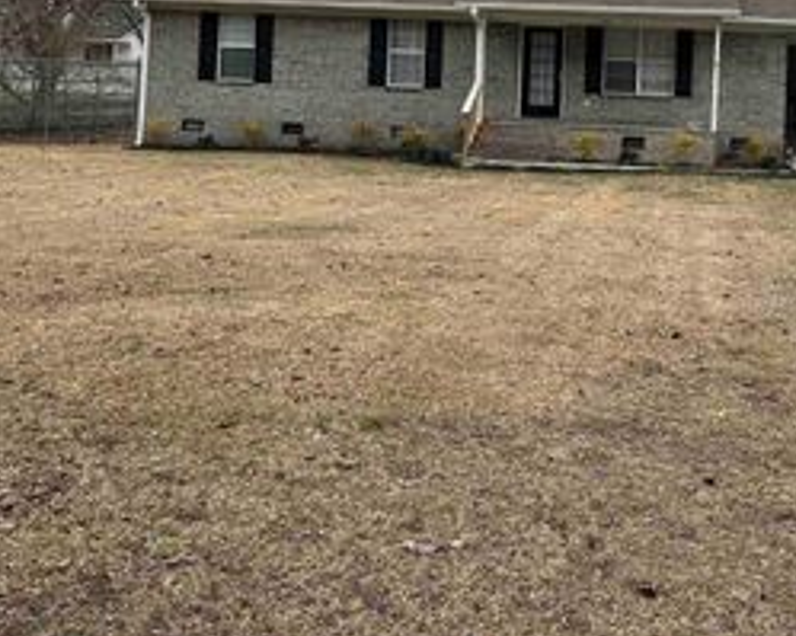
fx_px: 1107
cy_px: 56
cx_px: 691
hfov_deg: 37.4
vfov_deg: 30.6
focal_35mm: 47
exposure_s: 1/1916
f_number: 1.78
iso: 80
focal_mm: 6.86
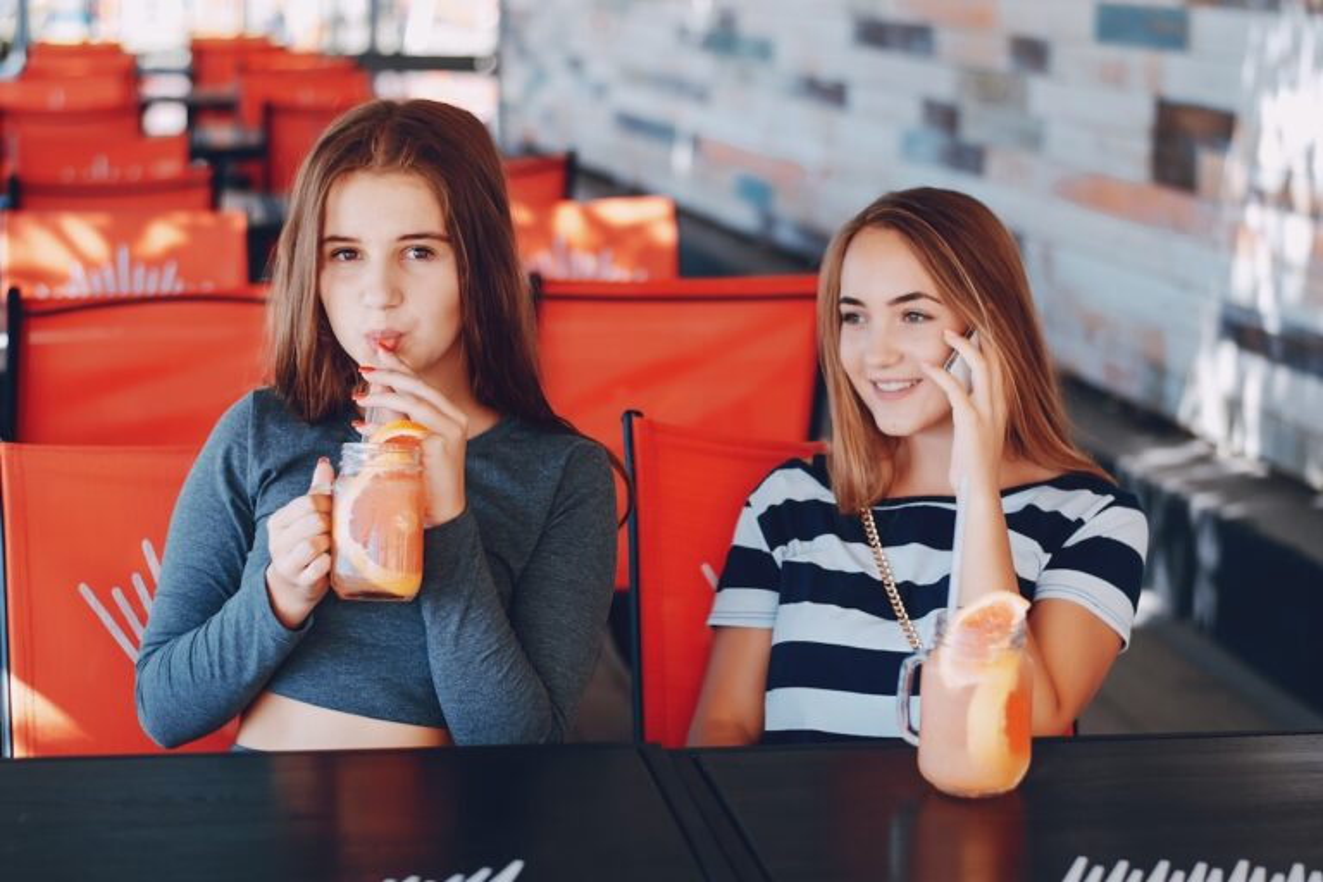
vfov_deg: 18.2
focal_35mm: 75
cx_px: 662
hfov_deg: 27.0
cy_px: 441
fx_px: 2756
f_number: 2.2
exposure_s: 1/640
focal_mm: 50
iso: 200
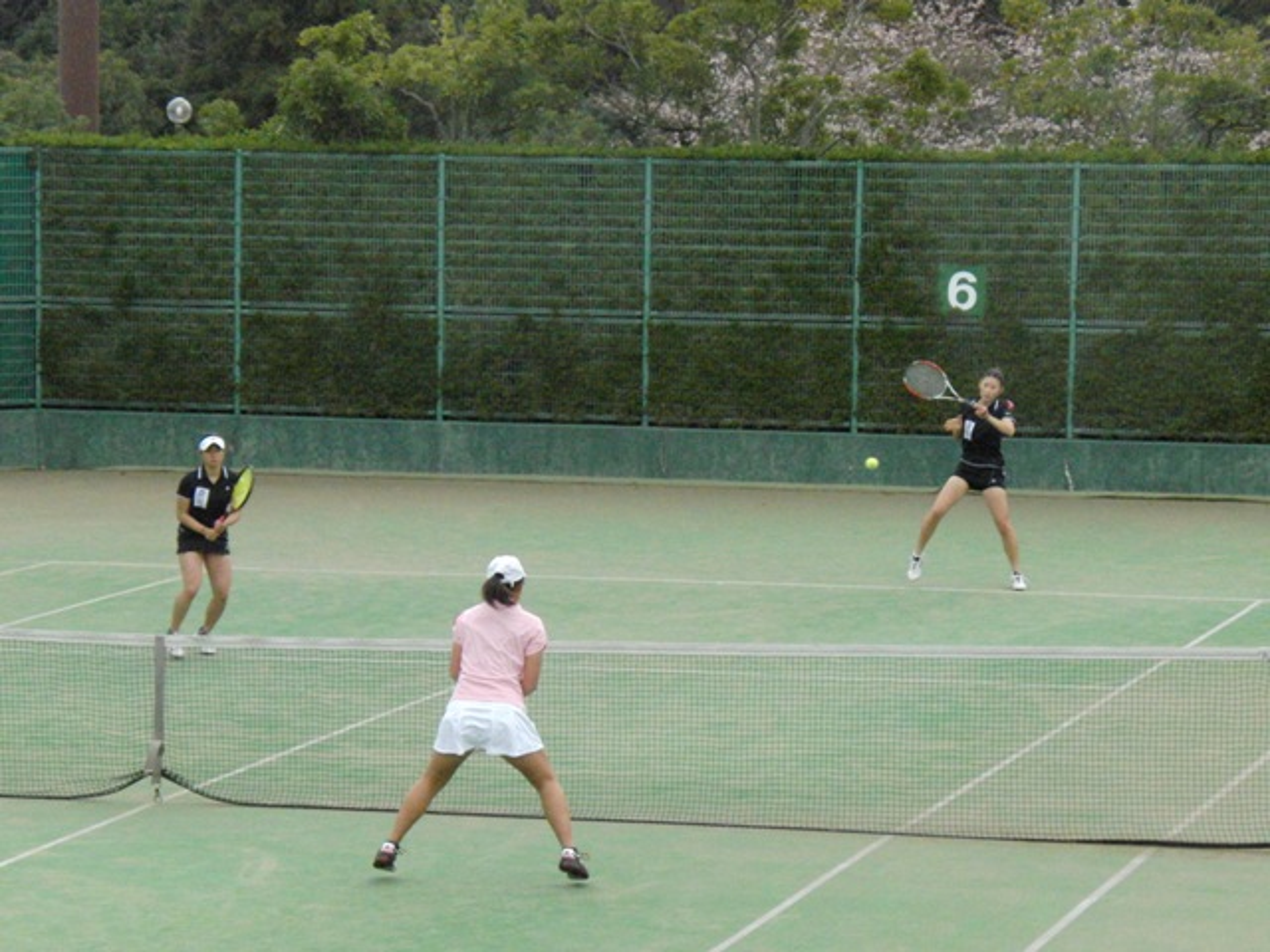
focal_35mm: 128
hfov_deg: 15.4
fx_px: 4696
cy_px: 476
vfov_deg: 11.6
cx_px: 635
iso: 800
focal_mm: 22.6
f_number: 4.2
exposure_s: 1/640
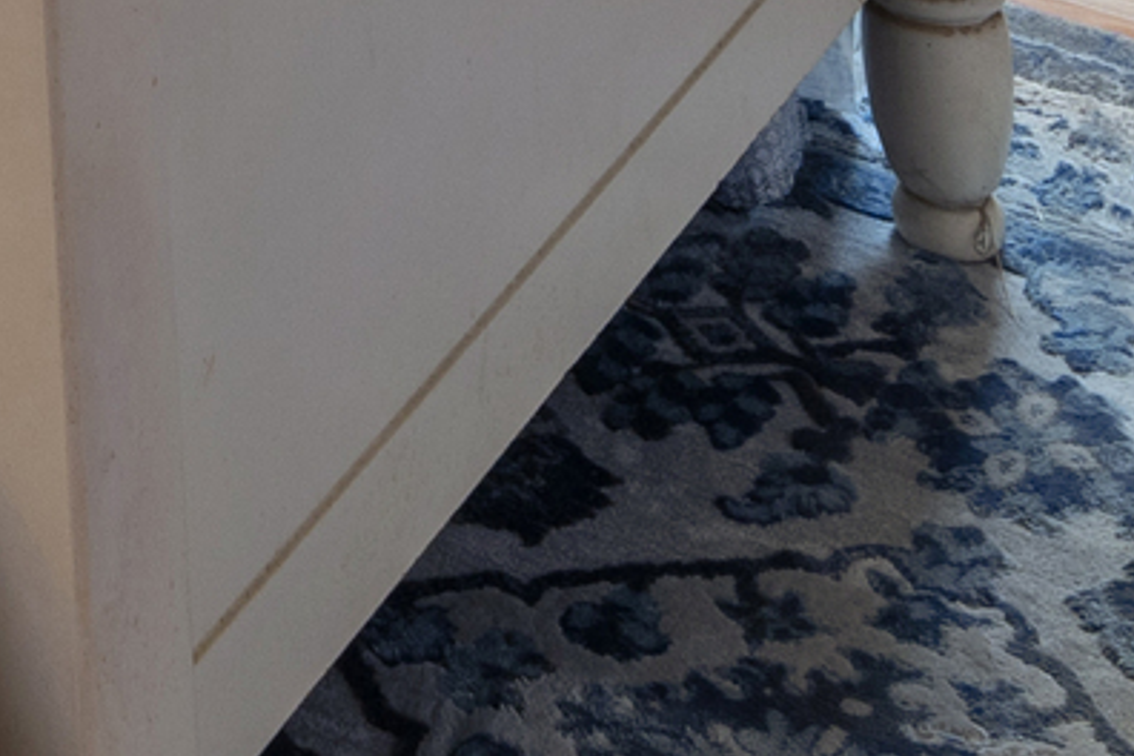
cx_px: -934
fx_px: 3906
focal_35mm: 124
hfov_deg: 14.5
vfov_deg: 8.4
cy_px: -1821
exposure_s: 5
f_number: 8
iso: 100
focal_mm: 16
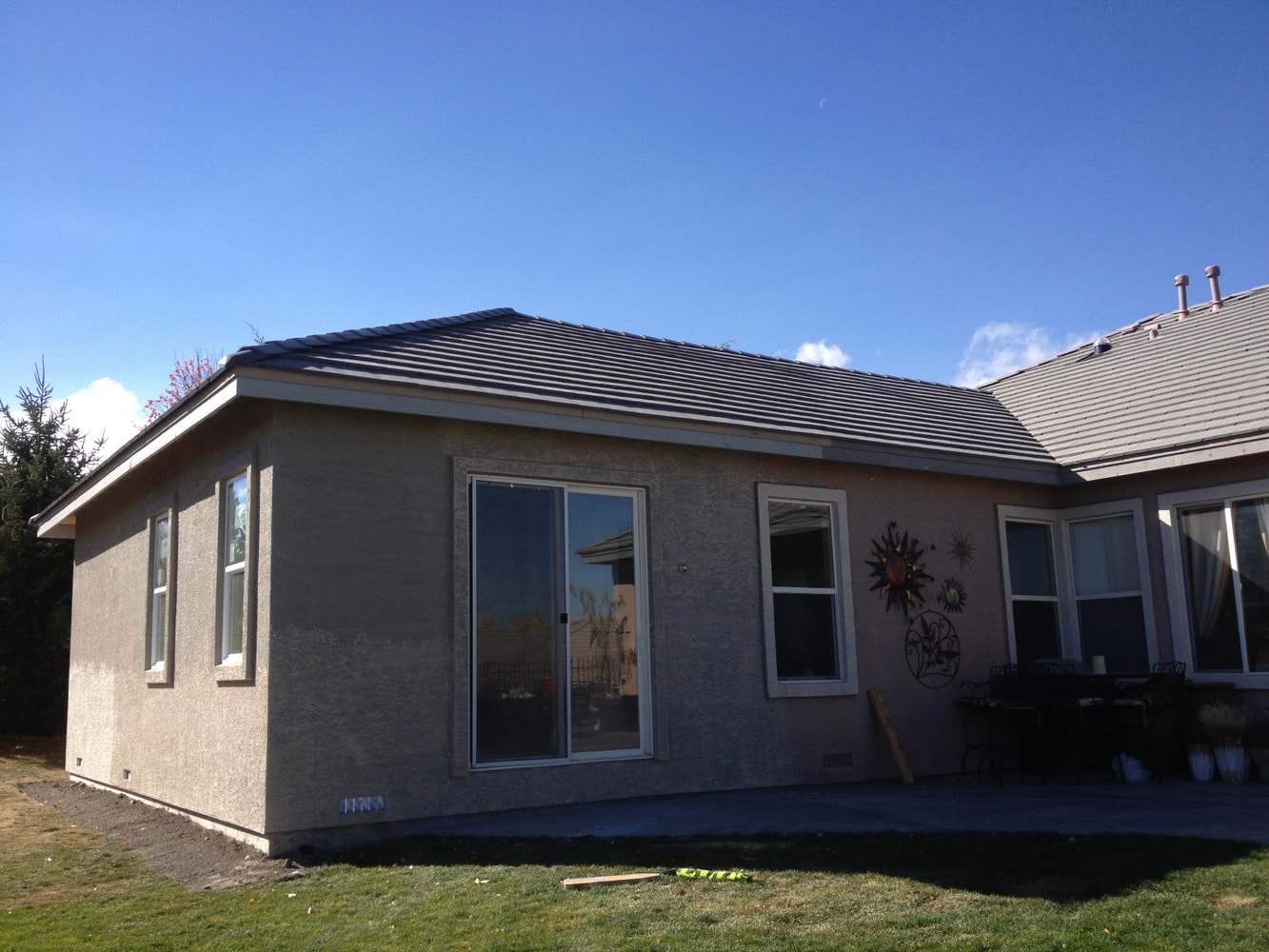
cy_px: 476
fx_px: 1283
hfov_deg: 52.6
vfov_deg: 40.7
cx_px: 634
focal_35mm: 35
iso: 50
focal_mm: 4.28
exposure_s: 1/1178
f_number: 2.4
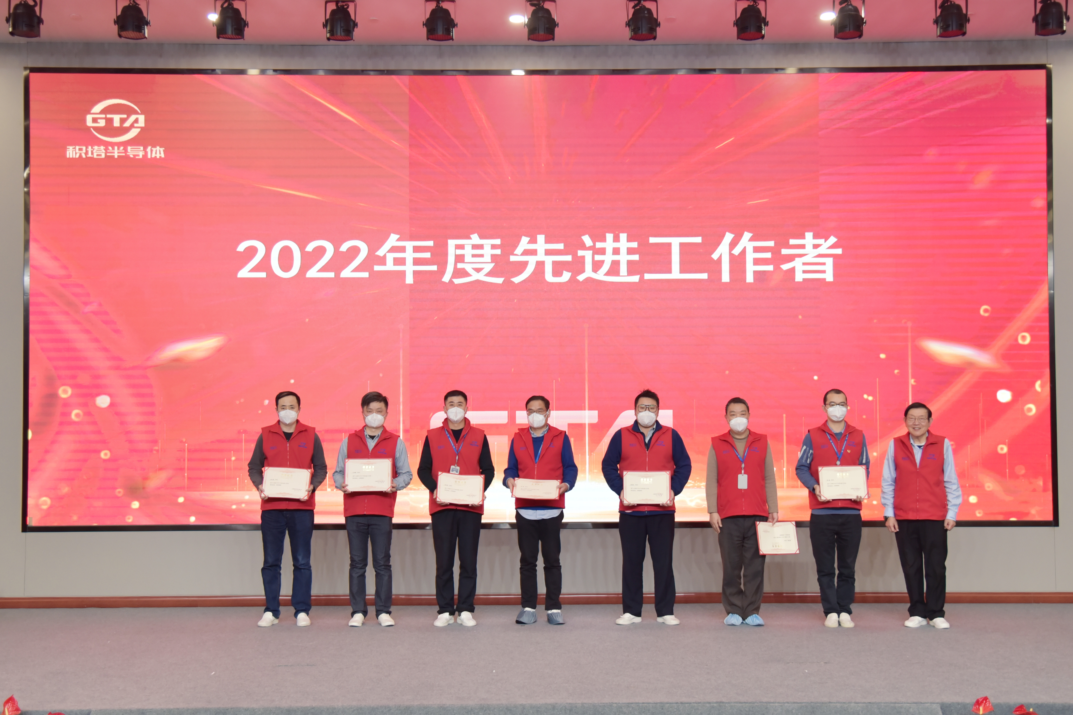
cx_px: 536
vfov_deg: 35.0
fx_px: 1132
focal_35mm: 38
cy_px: 358
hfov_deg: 50.7
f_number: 4
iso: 1000
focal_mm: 38
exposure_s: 1/125
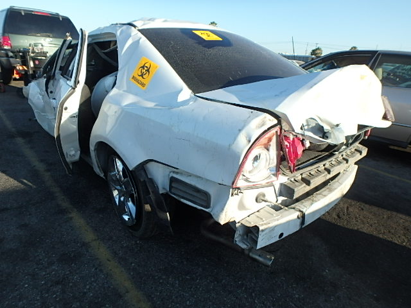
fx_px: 249
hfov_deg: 79.0
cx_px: 206
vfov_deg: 63.4
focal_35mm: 21
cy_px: 154
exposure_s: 1/400
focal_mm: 3.7
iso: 125
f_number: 3.5
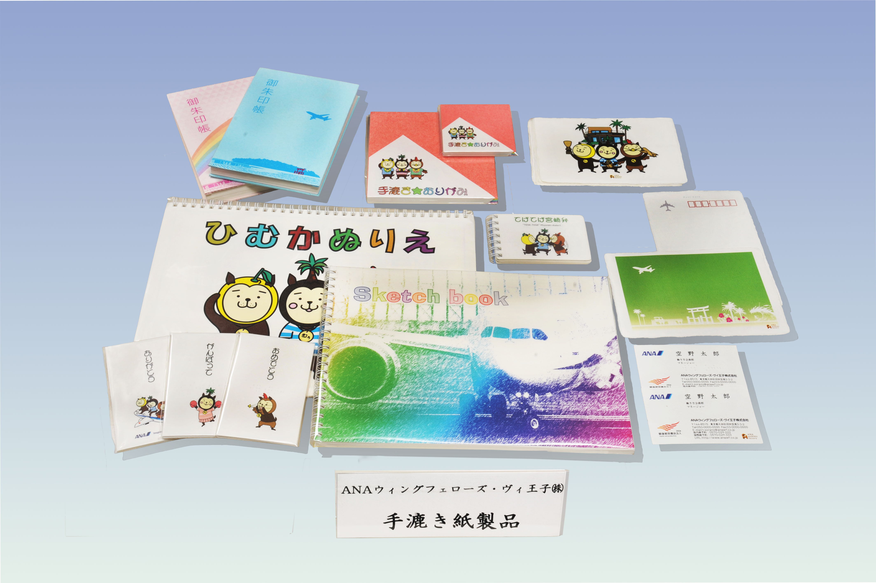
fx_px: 1021
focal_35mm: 42
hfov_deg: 46.4
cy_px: 292
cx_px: 438
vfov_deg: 31.9
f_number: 16
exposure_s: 1/100
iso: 200
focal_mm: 42
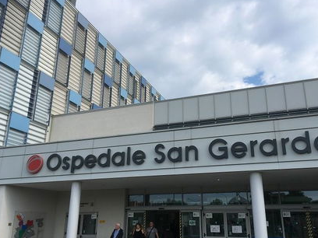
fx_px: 294
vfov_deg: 44.1
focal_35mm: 32
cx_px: 170
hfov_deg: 56.8
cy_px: 128
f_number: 2.2
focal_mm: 4.15
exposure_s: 1/1326
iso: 25
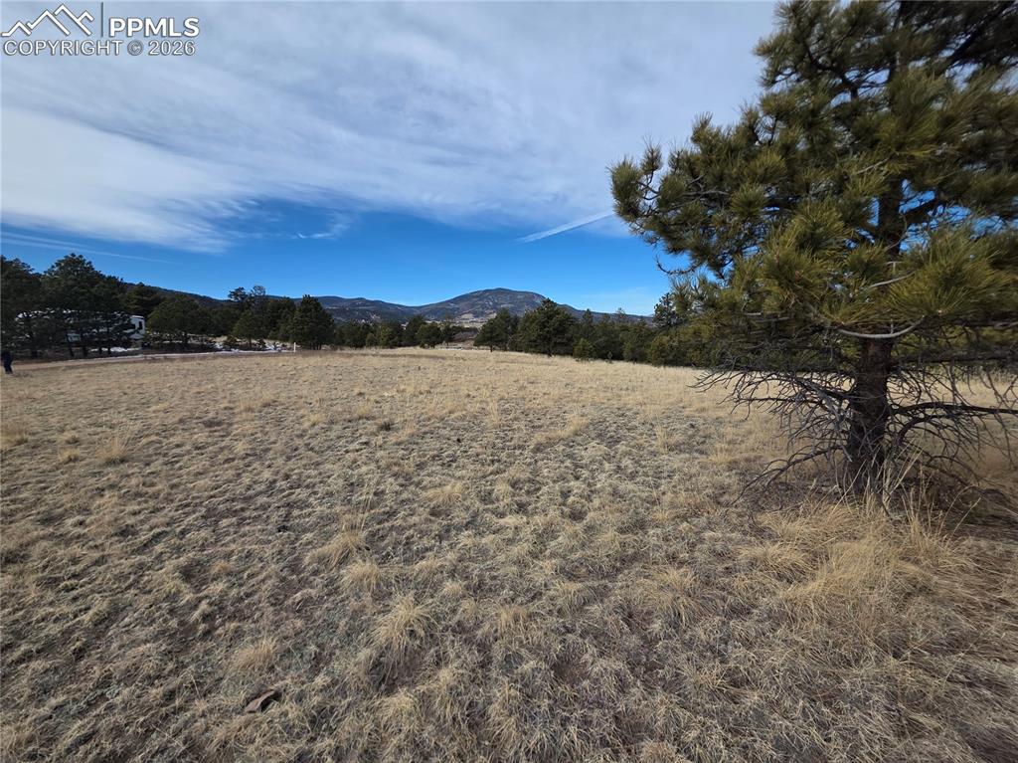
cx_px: 509
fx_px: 382
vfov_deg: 89.9
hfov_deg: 106.2
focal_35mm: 13
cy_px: 382
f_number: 1.9
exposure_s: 1/2186
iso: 40
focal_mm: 2.2
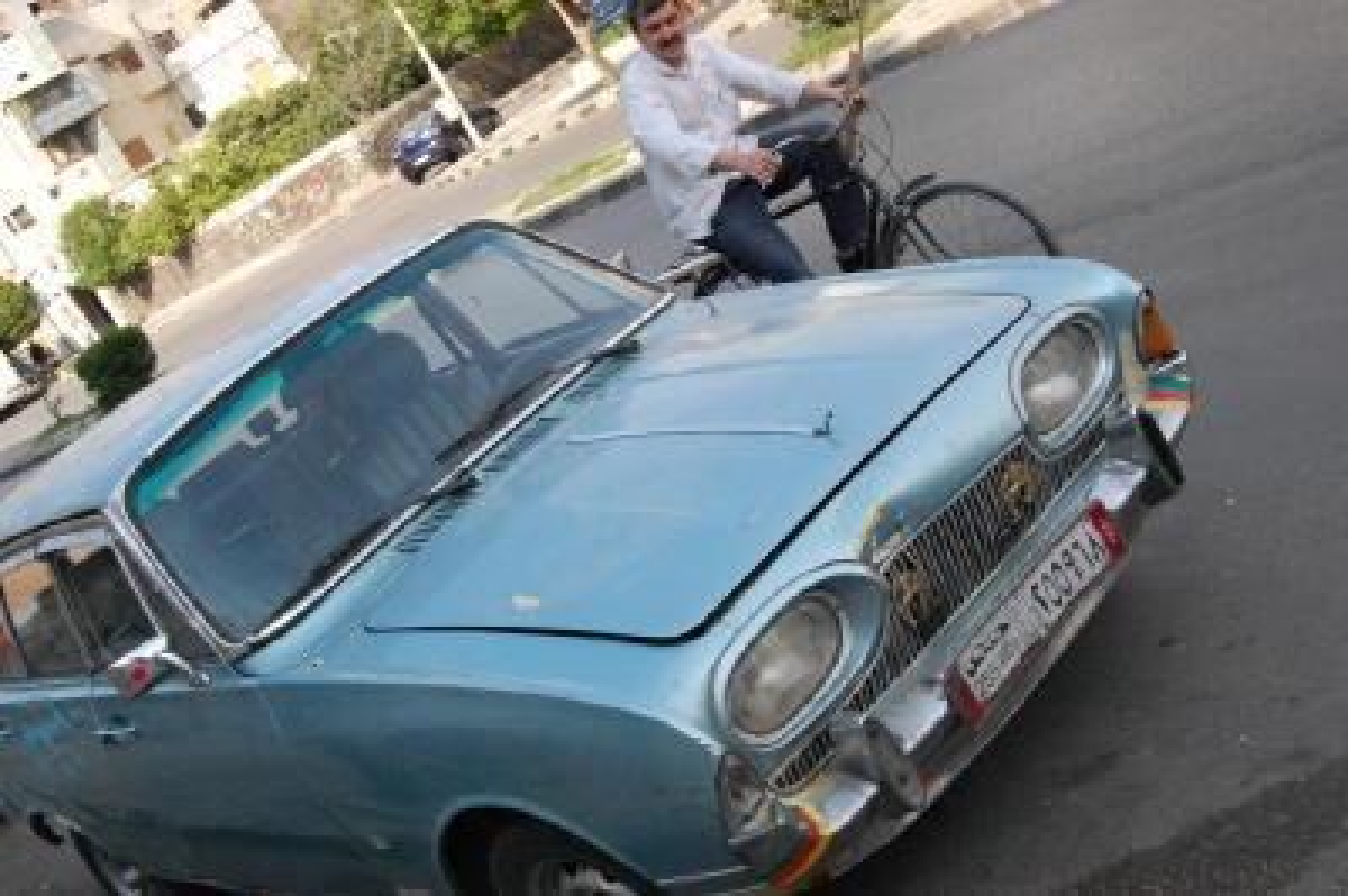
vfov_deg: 28.0
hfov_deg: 41.1
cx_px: 674
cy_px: 448
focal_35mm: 48
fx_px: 1796
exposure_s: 1/640
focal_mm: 32
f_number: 13
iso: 1600
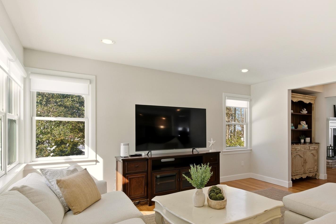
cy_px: 130
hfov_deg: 74.4
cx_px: 215
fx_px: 215
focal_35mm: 23
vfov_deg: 54.8
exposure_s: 1/250
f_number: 9
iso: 250
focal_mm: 16
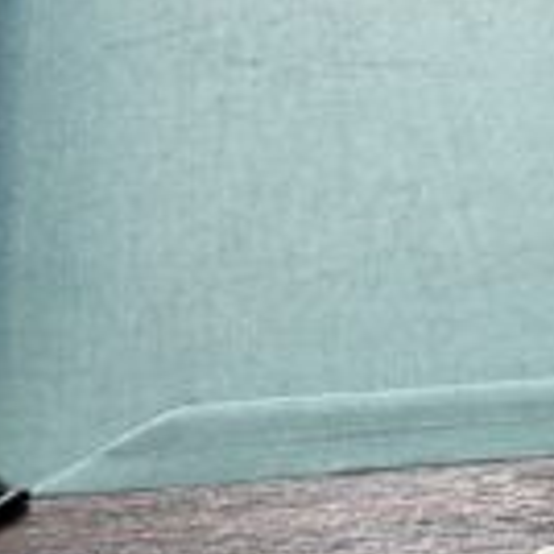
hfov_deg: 14.1
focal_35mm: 122
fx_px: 2209
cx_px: 554
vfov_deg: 13.4
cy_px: -310
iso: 100
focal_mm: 6.86
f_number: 1.78
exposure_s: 1/121
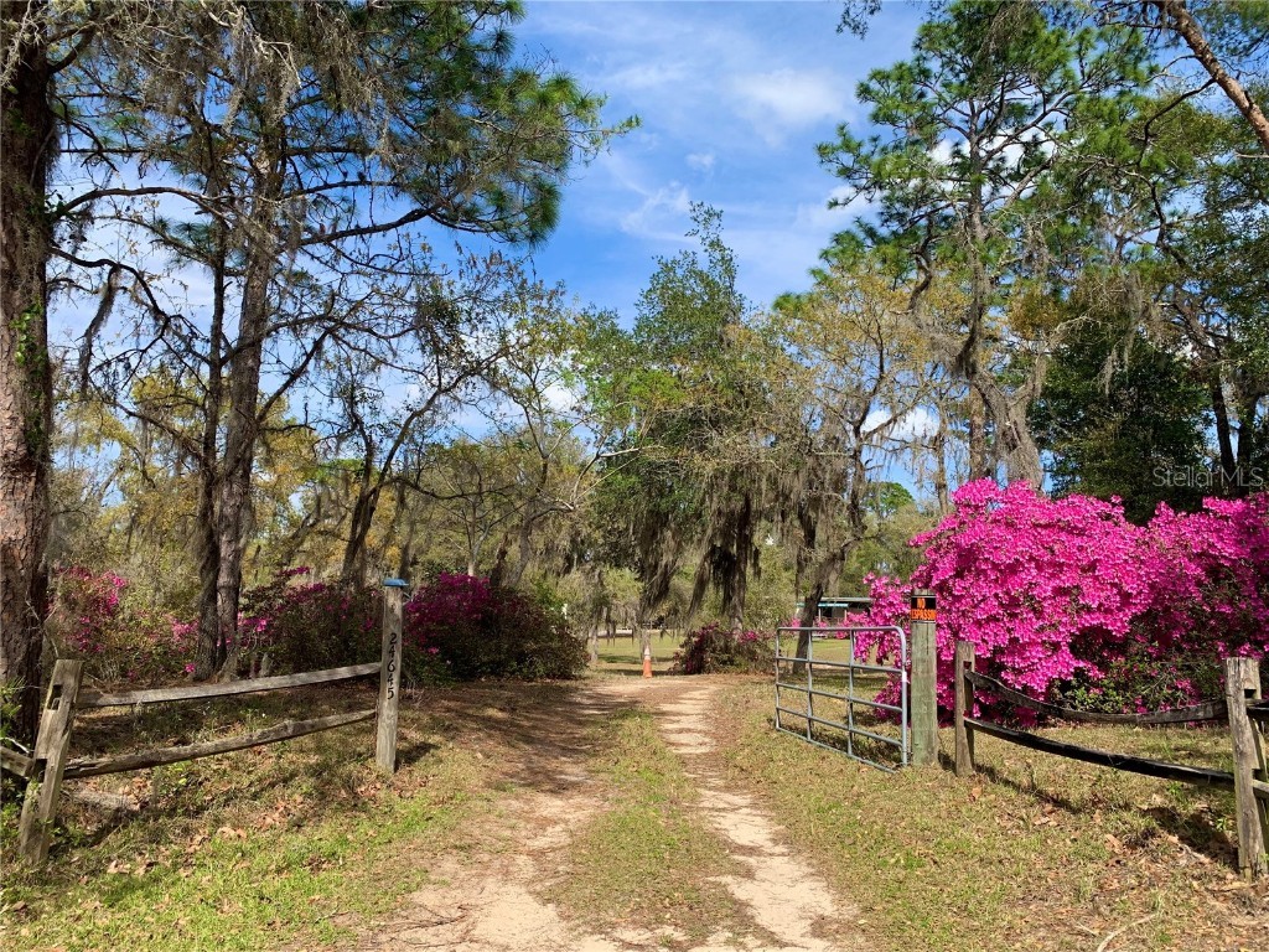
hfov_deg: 67.3
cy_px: 476
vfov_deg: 53.1
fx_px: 953
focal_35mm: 26
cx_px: 634
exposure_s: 1/1634
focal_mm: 4.25
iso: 25
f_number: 1.8
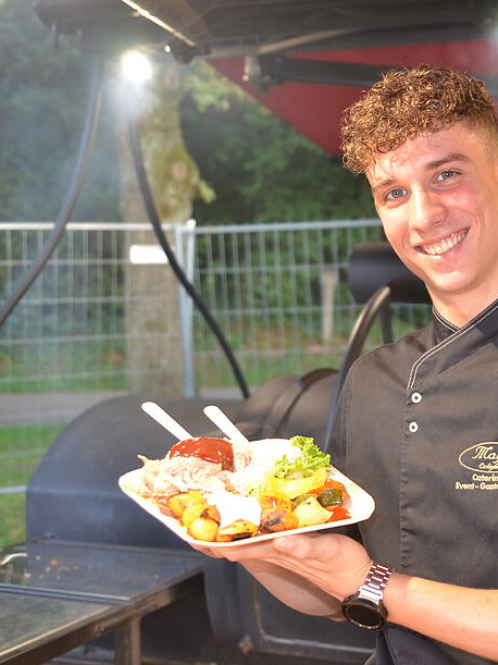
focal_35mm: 53
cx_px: 481
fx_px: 1017
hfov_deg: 26.3
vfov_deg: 36.2
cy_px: 330
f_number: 2.8
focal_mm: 24
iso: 400
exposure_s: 1/60
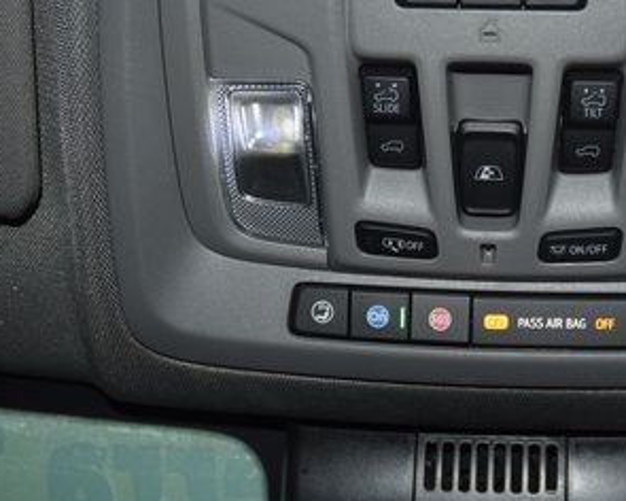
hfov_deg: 33.2
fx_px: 1019
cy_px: 165
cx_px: 499
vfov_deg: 27.4
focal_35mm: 55
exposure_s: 1/80
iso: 360
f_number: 3.5
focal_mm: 18
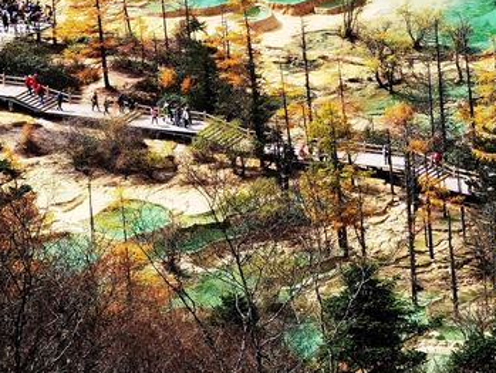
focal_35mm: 328
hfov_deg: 6.0
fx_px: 4701
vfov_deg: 4.5
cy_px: 21
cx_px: 561
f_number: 3.4
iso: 50
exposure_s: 1/359
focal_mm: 14.46
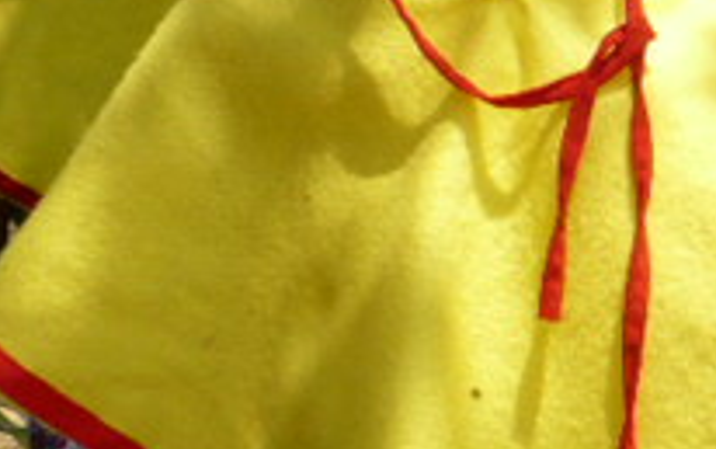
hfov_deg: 16.4
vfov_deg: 11.3
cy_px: 31
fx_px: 2245
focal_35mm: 115
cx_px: 1105
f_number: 8
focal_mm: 5.8
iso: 100
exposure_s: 1/200
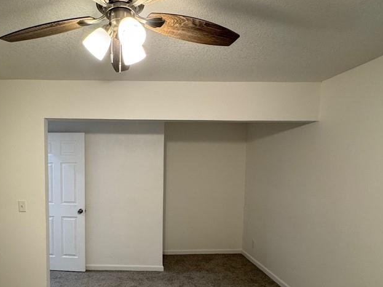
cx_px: 129
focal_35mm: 23
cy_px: 184
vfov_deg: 57.9
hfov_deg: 71.8
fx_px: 254
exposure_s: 1/60
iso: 200
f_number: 2.2
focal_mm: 2.22
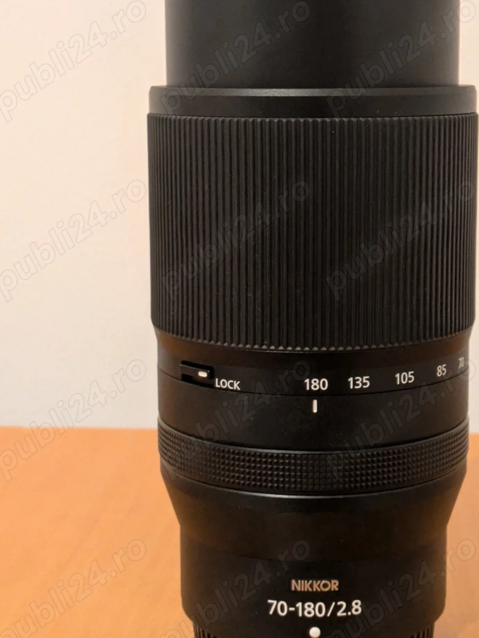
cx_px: 317
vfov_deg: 26.0
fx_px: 1383
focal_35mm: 75
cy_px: 274
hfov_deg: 19.6
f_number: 1.89
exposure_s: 1/25
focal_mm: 5.43
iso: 557
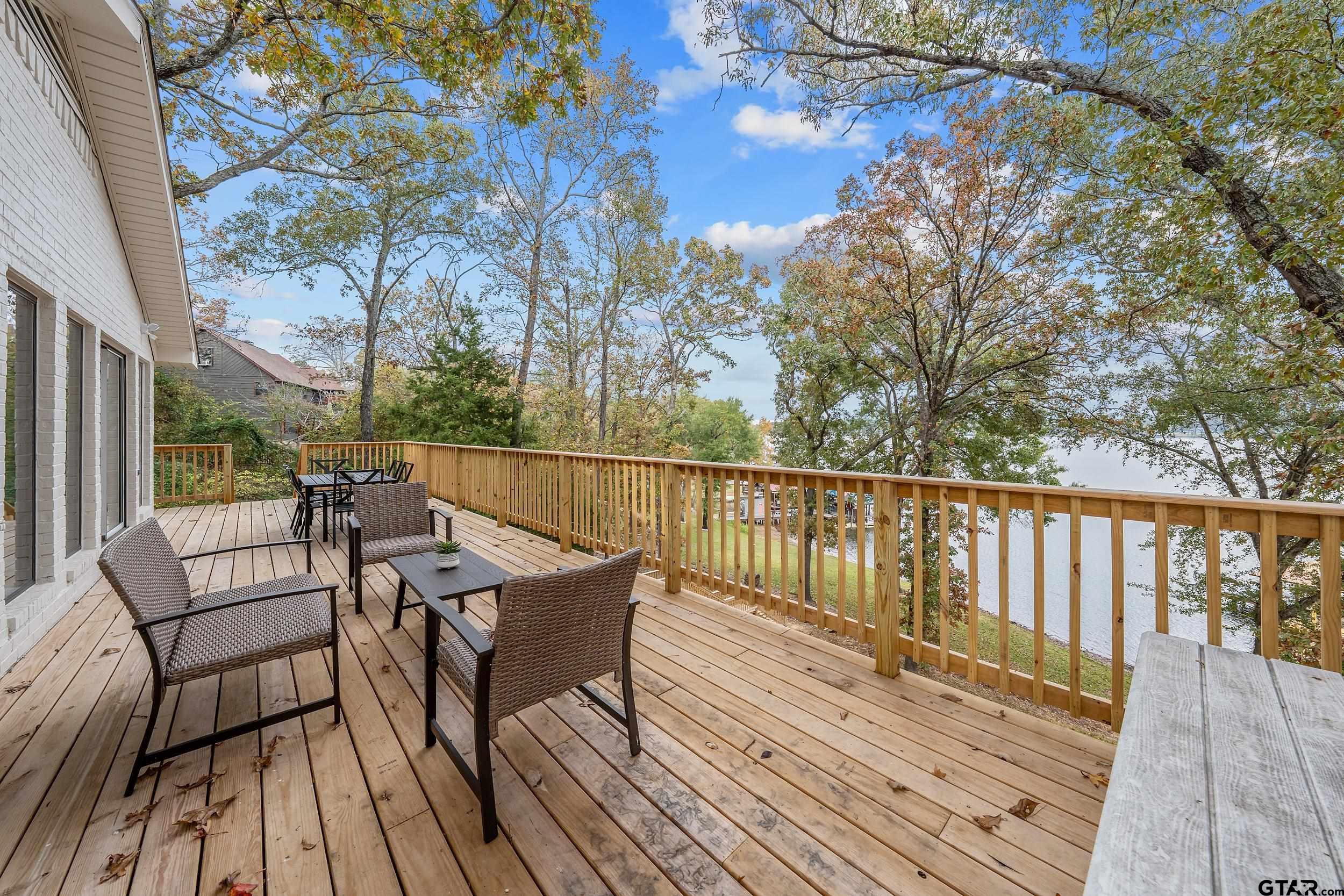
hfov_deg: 112.6
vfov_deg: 90.0
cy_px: 448
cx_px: 672
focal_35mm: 12
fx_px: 448
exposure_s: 1/320
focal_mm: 12
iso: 800
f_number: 8
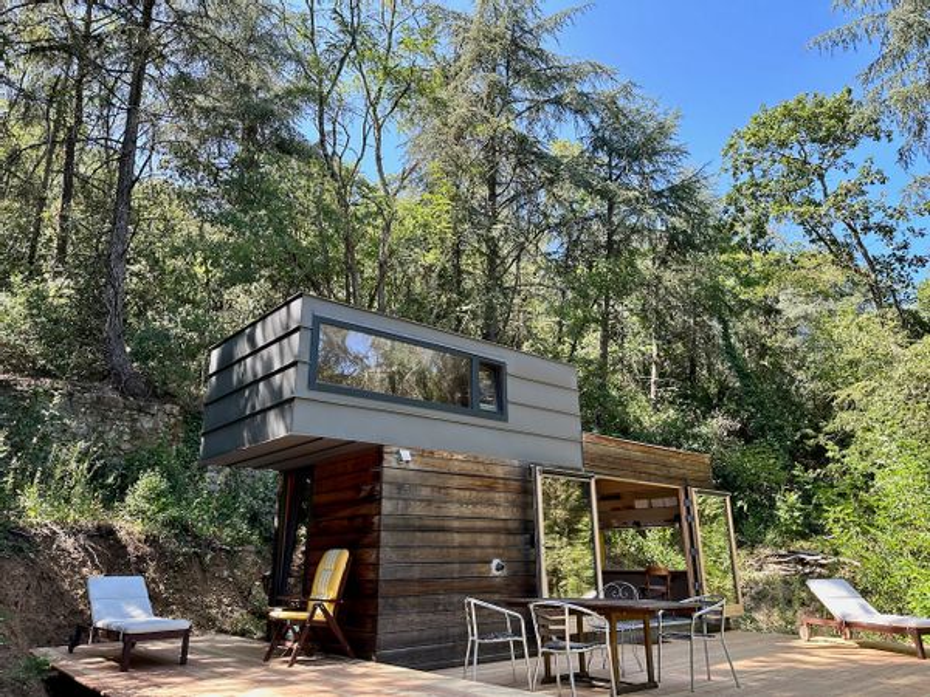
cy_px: 348
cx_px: 465
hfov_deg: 71.6
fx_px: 645
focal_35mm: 24
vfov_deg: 56.8
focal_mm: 6.86
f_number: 1.78
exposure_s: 1/422
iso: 80
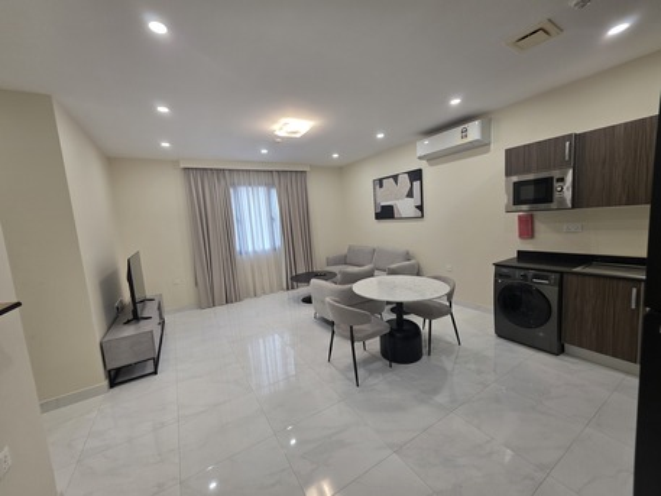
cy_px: 248
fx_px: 248
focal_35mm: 13
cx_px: 330
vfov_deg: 89.9
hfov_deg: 106.2
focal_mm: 2.2
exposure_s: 1/100
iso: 80
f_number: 1.9
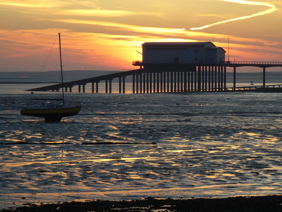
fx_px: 1426
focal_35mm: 175
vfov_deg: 8.5
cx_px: 141
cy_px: 106
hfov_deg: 11.3
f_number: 3.3
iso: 100
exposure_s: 1/320
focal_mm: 29.1
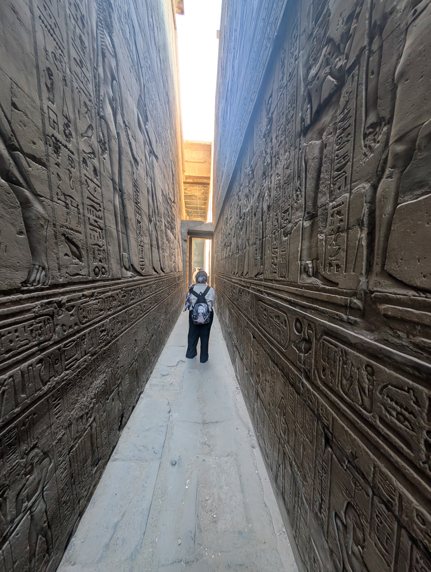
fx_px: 199
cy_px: 286
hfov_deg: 94.6
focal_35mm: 12
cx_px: 216
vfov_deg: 110.5
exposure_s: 1/74.2
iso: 50
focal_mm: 2.23
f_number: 1.95
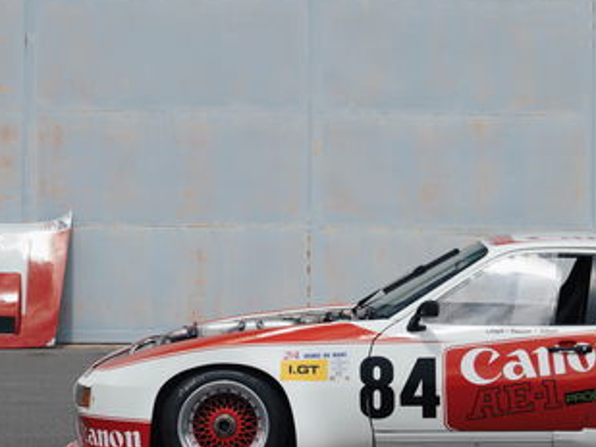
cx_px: 422
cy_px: 171
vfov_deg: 10.9
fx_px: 2342
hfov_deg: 14.5
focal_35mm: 136
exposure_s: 1/1250
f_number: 2.8
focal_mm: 57
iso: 50
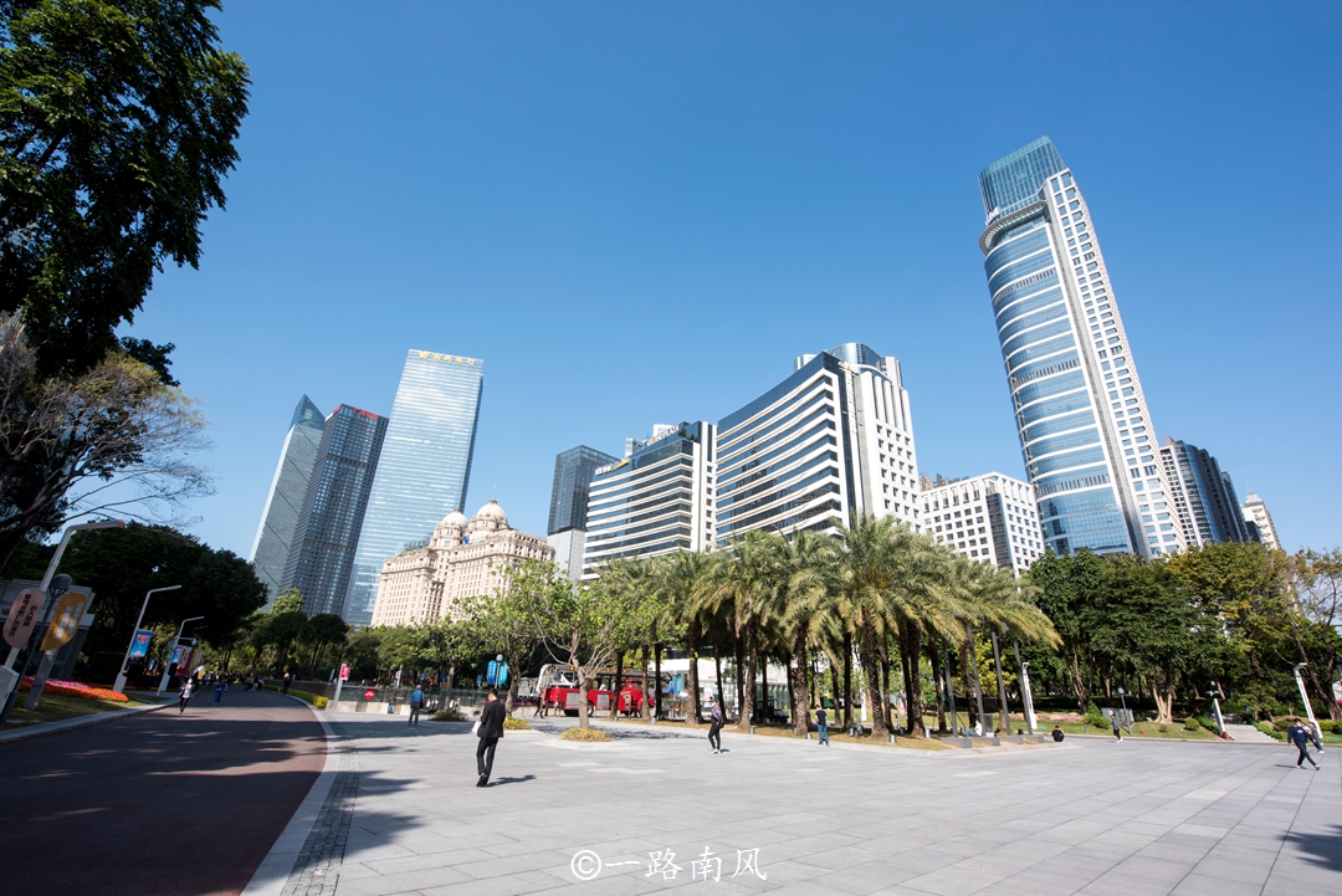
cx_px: 671
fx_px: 597
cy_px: 448
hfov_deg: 96.7
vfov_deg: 73.8
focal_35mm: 16
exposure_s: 1/125
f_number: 14
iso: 125
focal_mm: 16
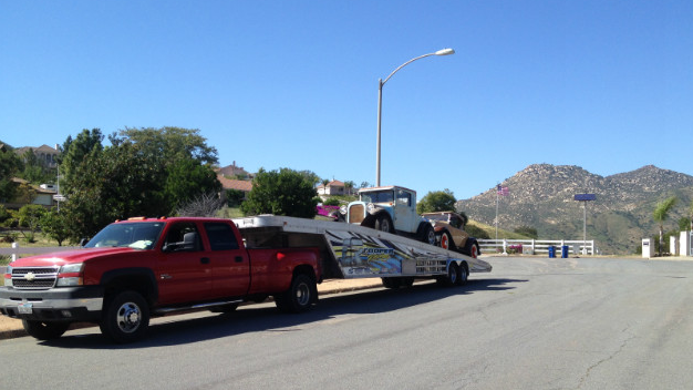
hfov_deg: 51.6
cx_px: 353
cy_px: 249
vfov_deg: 30.3
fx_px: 717
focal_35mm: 39
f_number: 2.4
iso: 50
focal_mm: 4.28
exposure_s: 1/1416
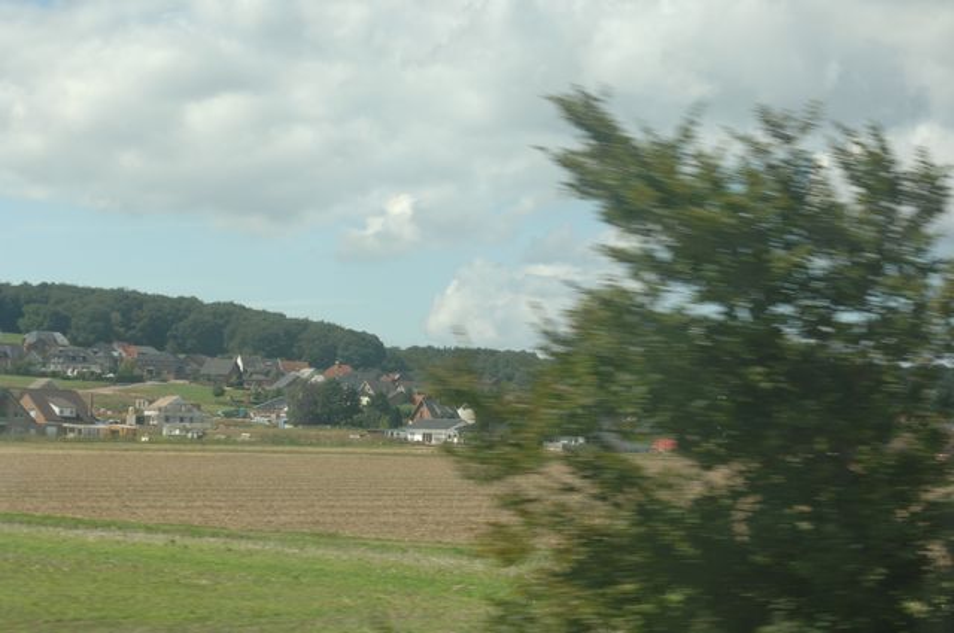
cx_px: 477
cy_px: 316
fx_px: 2779
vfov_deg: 13.0
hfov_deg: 19.5
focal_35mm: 105
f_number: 11
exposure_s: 1/250
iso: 400
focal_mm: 70
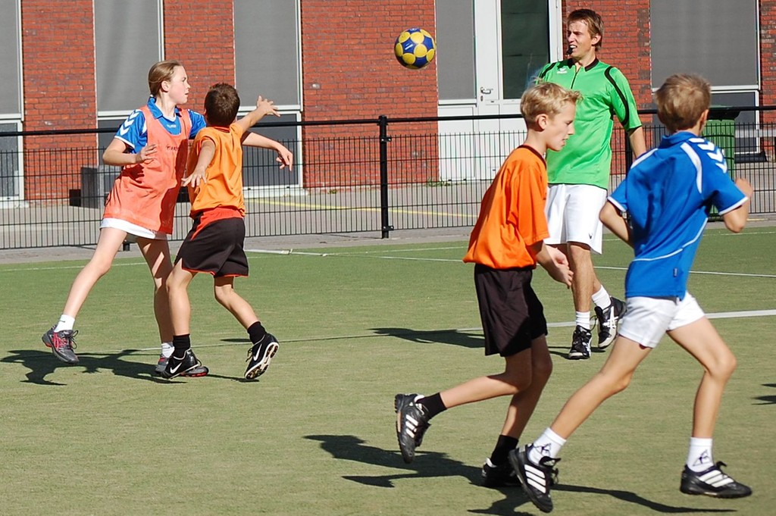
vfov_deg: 13.4
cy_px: 258
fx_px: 2197
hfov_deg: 20.0
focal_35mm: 102
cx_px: 388
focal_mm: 68
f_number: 5
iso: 200
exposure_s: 1/1250
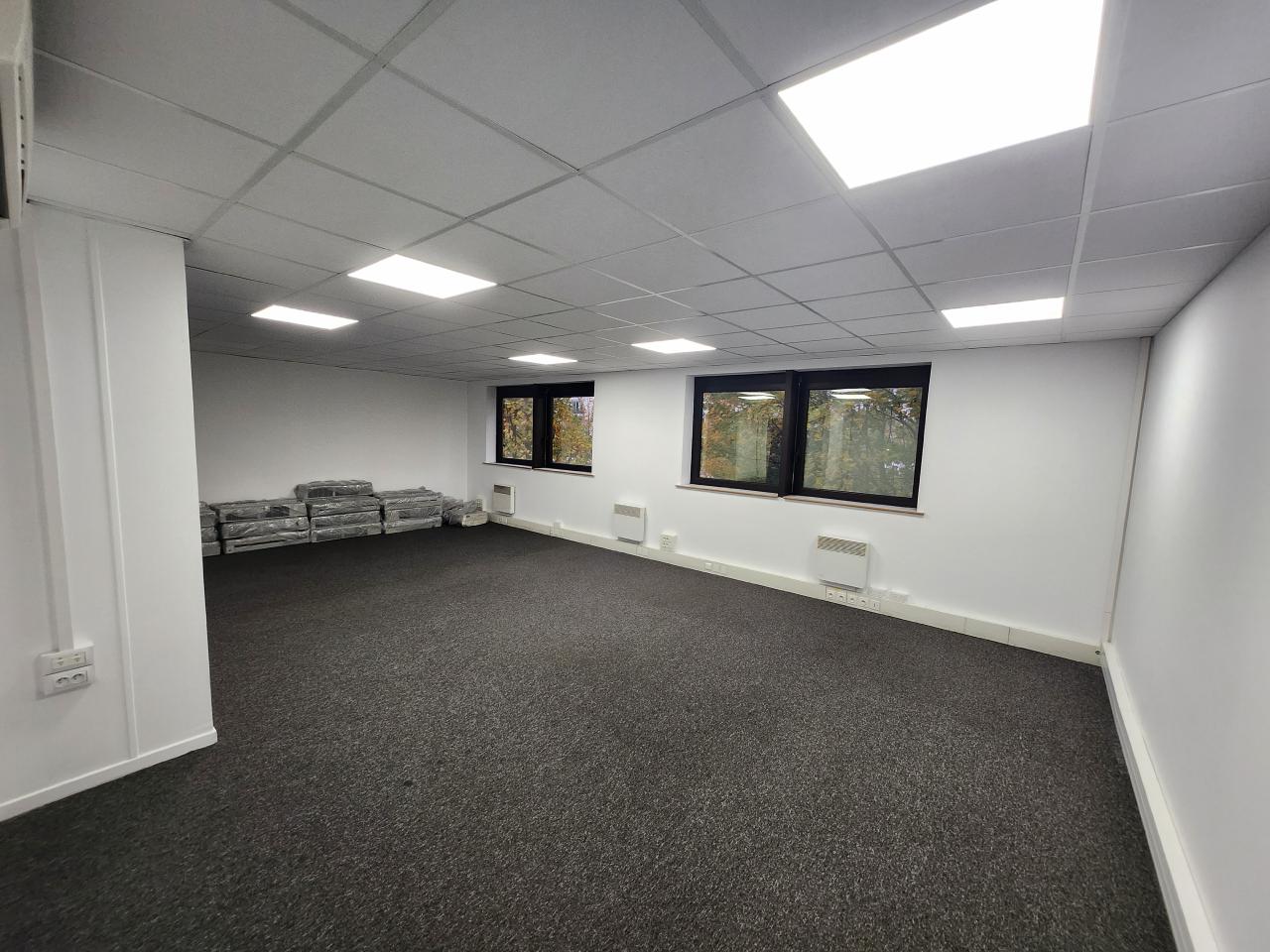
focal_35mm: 13
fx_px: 477
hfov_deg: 106.2
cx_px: 635
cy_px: 476
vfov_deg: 89.9
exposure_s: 1/50
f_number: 2.2
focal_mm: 1.74
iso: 125
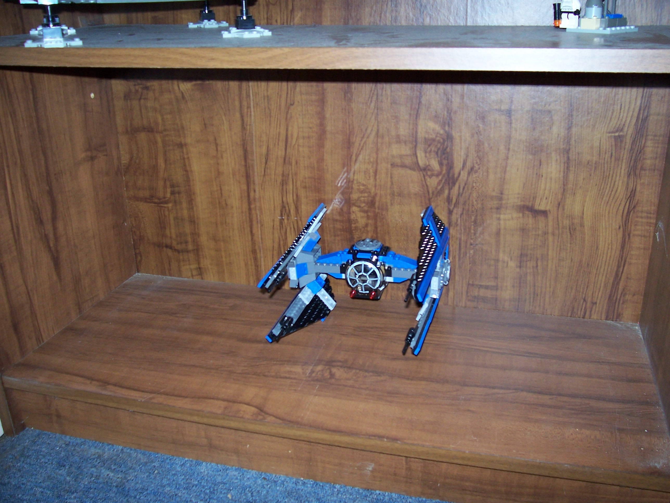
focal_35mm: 34
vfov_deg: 41.8
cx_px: 335
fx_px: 658
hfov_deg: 54.0
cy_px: 252
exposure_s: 1/60
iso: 125
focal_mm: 5.6
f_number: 2.7
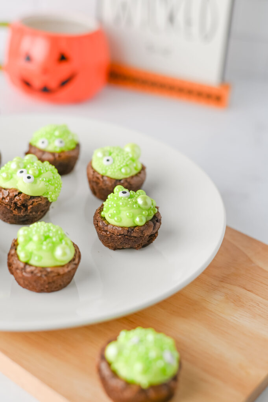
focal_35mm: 50
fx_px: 559
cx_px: 134
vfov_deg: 39.6
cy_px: 201
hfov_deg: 26.9
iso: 200
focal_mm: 50
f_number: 3.5
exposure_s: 1/160
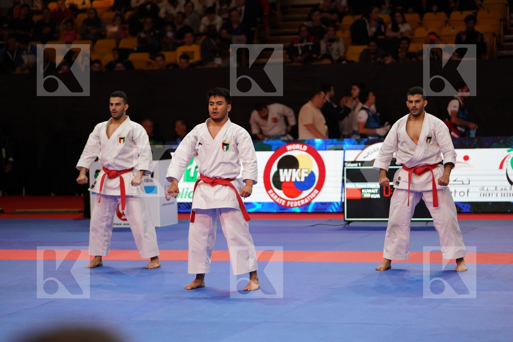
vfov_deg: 12.1
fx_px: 1610
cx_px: 256
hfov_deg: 18.1
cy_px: 171
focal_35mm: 113
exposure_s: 1/500
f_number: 2.8
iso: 3200
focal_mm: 113
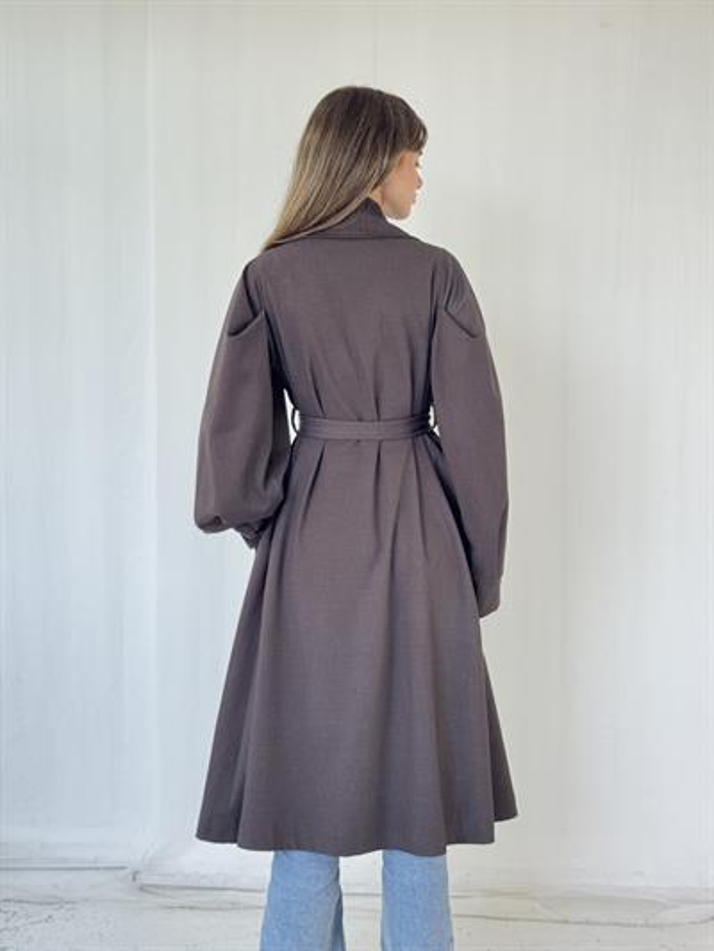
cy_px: 476
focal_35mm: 48
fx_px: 1320
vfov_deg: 39.6
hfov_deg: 30.3
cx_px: 357
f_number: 1.78
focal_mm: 6.76
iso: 100
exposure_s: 1/100
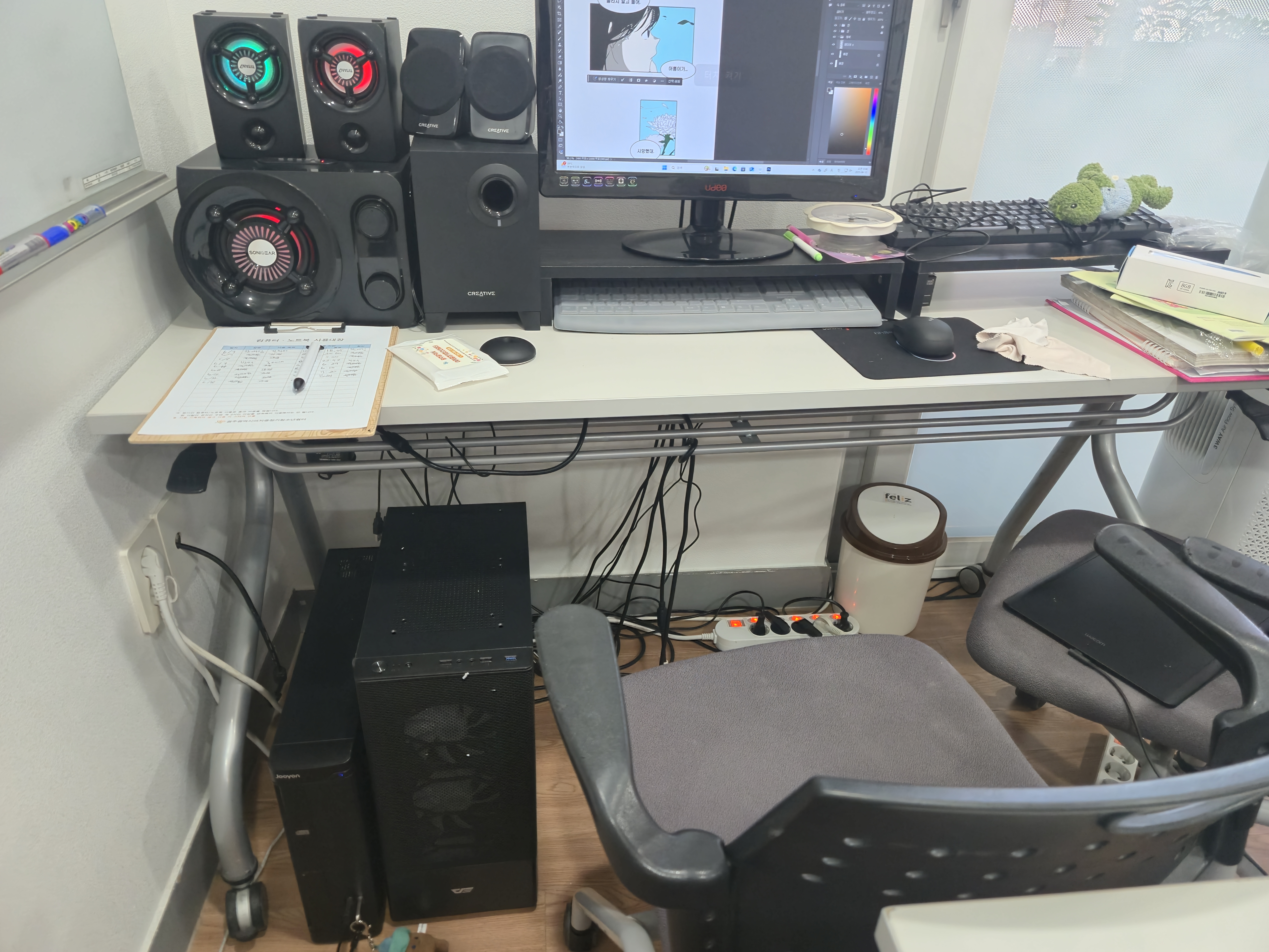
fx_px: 843
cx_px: 634
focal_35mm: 23
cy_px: 476
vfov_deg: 58.9
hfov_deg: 73.9
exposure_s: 1/60
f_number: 1.8
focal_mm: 5.4
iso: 125
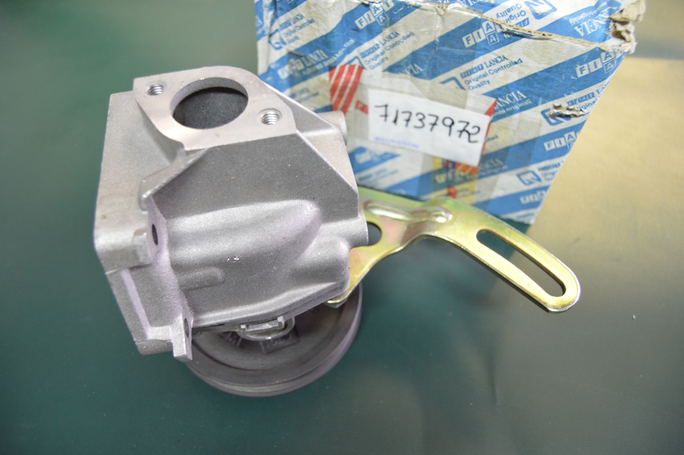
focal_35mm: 27
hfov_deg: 67.4
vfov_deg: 47.9
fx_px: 513
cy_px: 228
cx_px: 342
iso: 800
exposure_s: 1/15
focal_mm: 18
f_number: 3.5
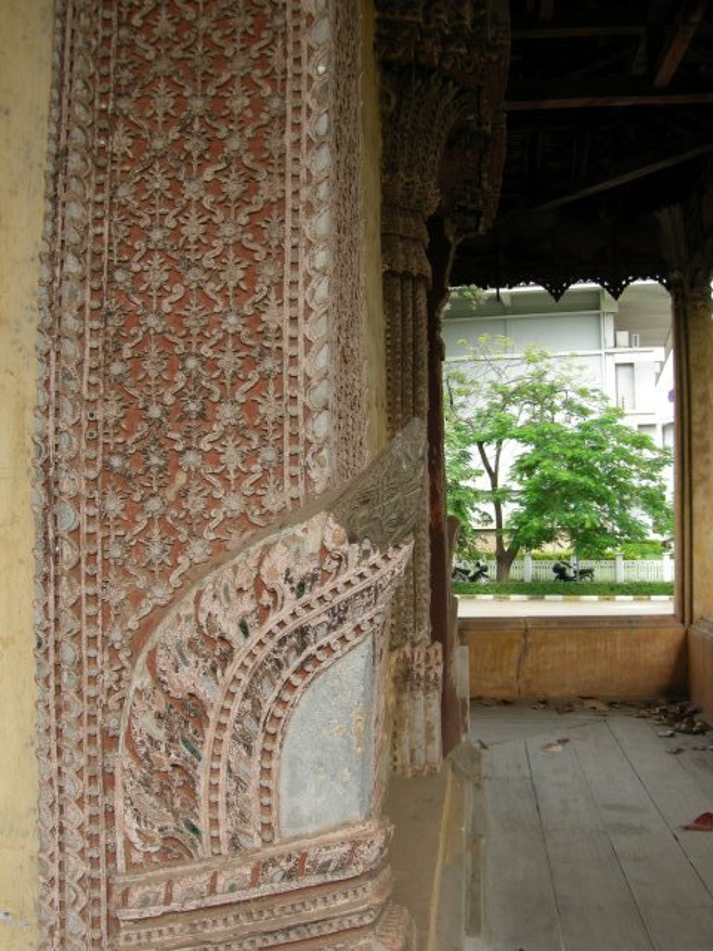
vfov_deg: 51.4
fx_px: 989
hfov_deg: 39.7
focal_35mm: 36
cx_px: 356
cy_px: 476
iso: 64
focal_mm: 7.5
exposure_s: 1/112
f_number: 4.3
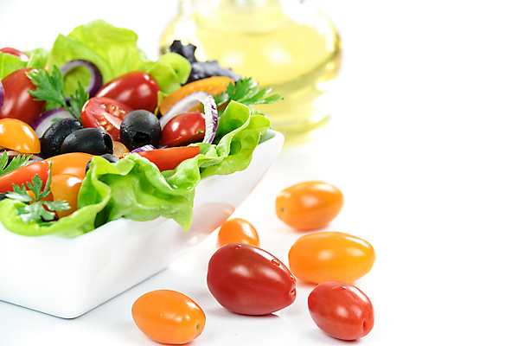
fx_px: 1583
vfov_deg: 12.5
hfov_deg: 18.6
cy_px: 173
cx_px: 259
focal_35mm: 110
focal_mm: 110
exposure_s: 1/6
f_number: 8
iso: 50
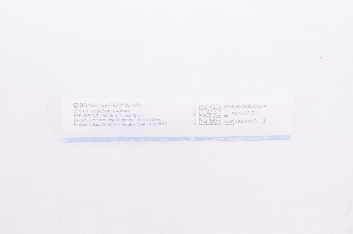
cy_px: 117
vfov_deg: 20.6
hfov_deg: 30.5
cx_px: 176
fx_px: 646
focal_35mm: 66
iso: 800
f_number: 13
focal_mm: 44
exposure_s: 1/20
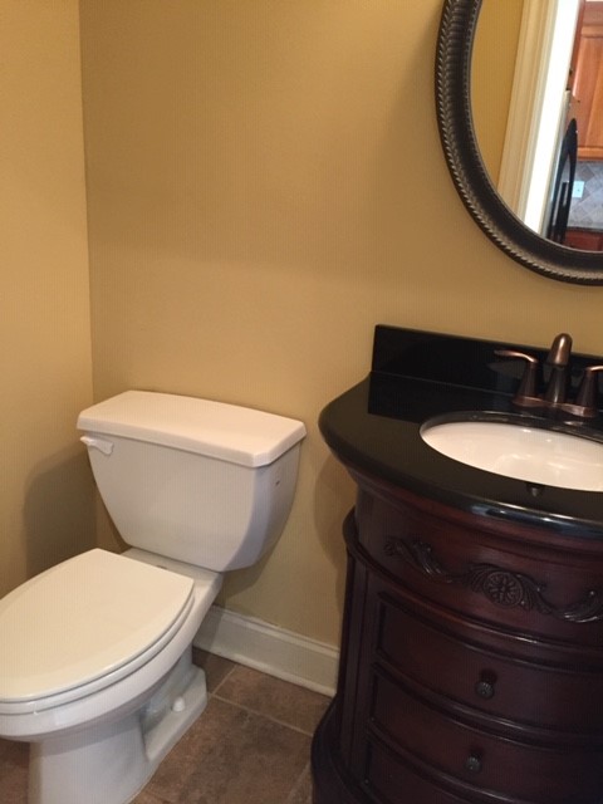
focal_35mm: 29
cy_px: 402
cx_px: 302
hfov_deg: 48.2
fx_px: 674
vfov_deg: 61.7
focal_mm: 4.15
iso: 160
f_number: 2.2
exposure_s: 1/30
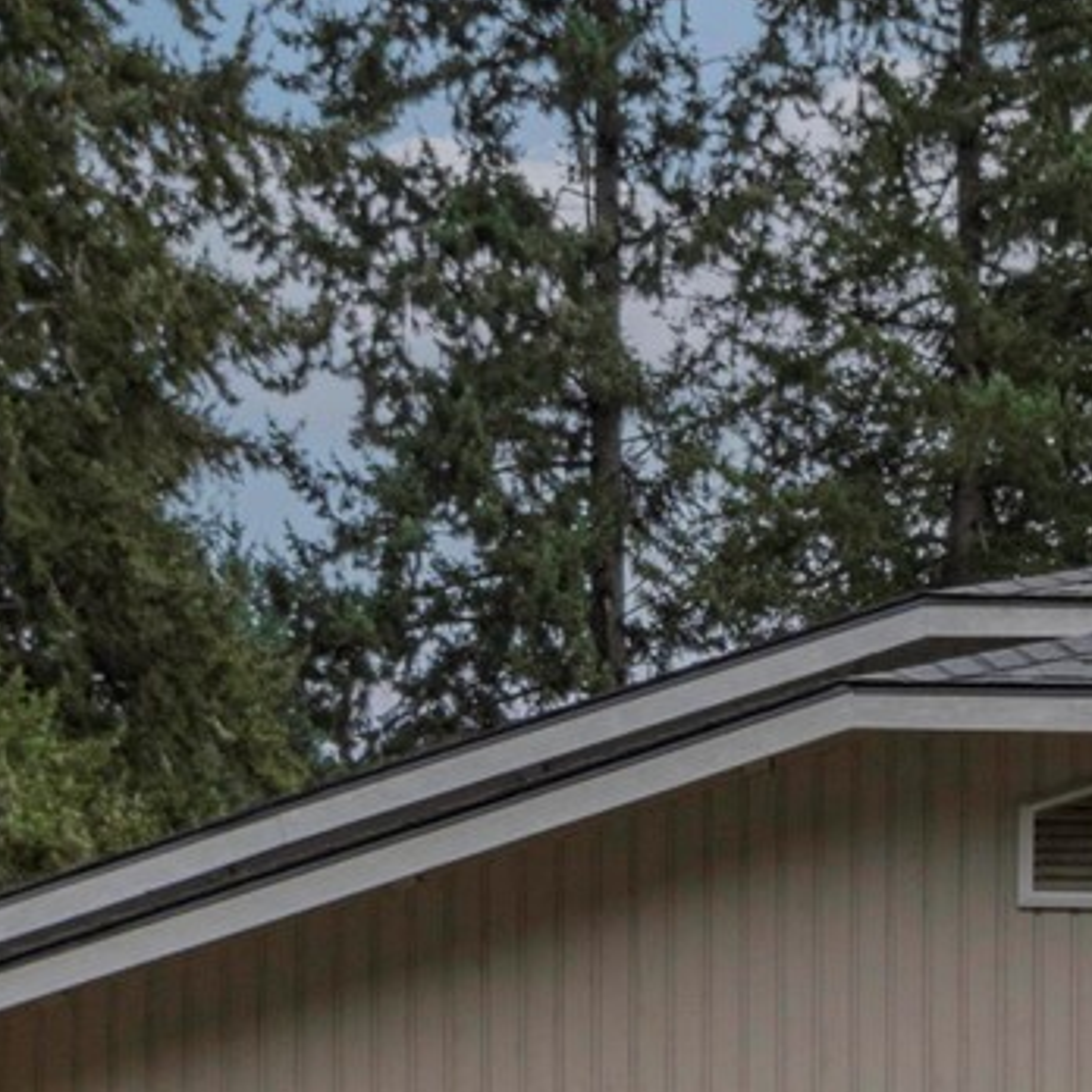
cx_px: 1232
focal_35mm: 112
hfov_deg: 15.1
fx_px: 3997
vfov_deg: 15.3
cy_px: 1034
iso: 160
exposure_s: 1/60
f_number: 9
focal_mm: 18
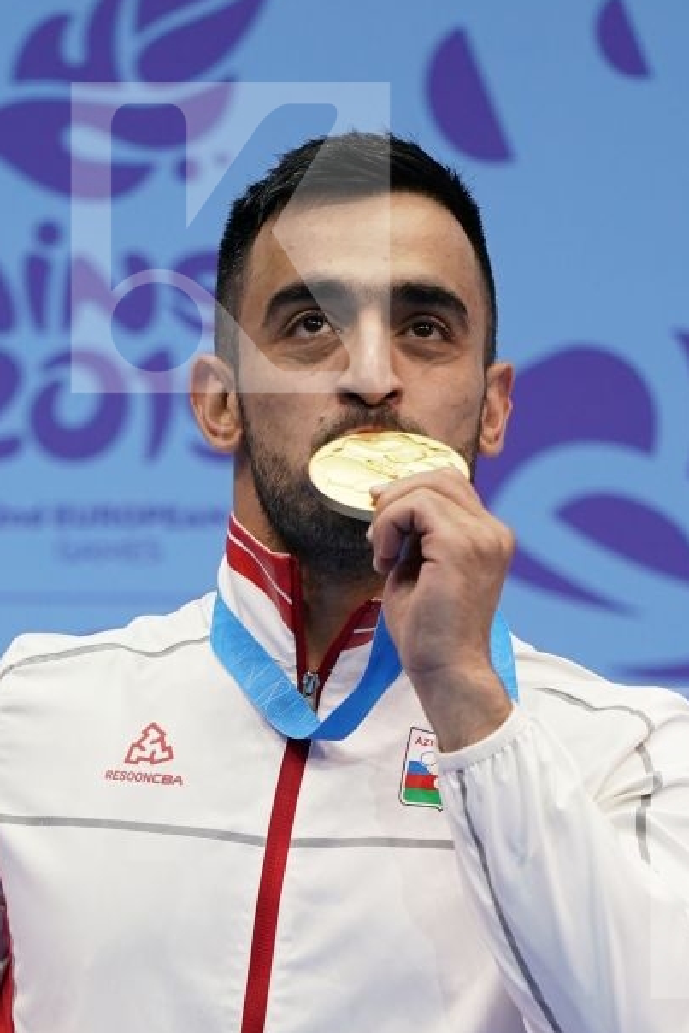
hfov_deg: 1.2
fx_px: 34198
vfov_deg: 1.7
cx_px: 231
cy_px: 843
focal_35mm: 1192
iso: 640
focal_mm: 400
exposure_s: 1/500
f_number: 2.8
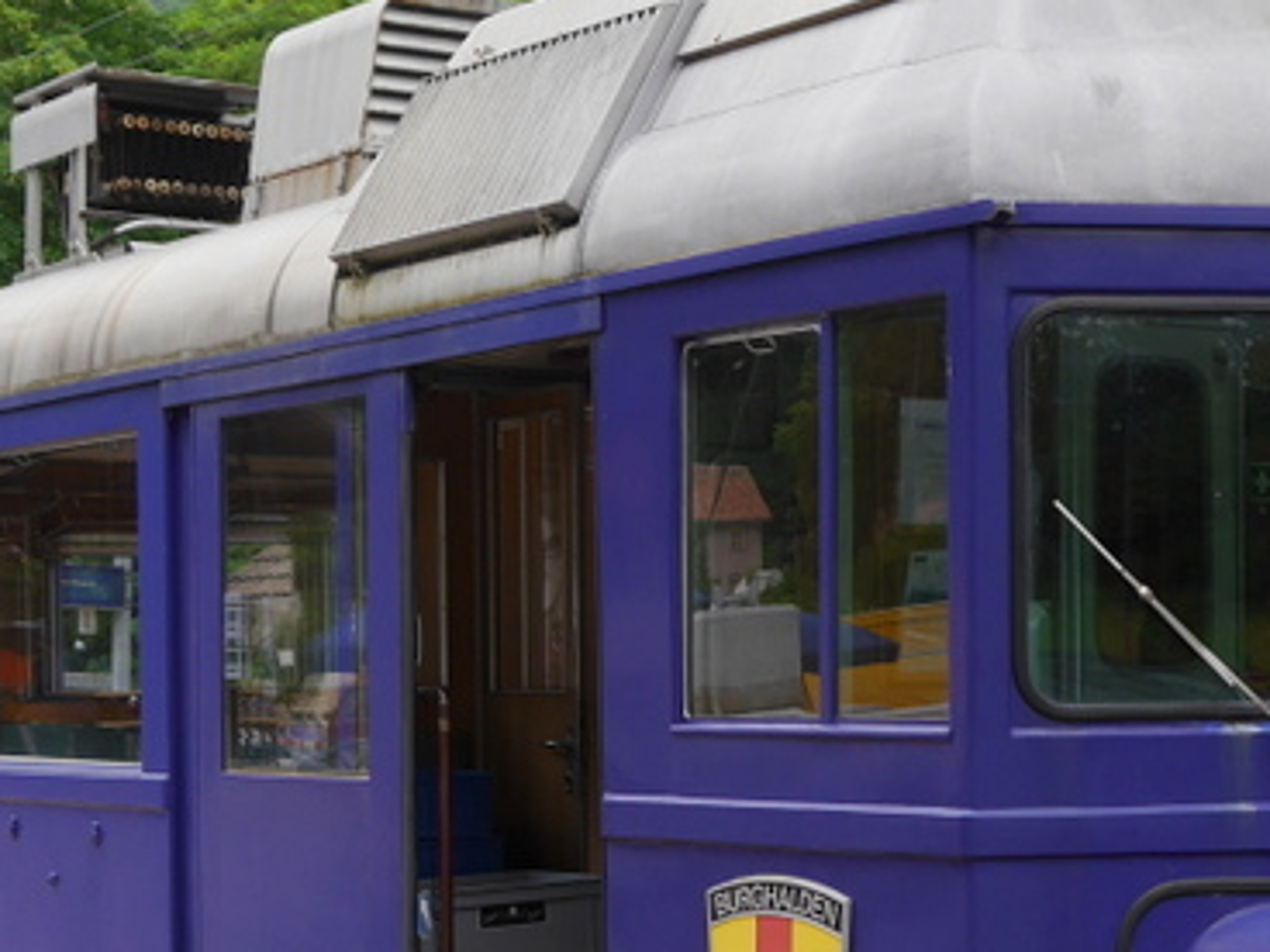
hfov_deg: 22.5
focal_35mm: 87
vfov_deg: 16.8
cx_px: 759
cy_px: 762
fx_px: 3192
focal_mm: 16
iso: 160
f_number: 5
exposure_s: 1/160
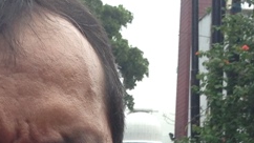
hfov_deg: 14.0
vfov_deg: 7.6
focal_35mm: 152
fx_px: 1024
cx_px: 38
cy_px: 301
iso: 50
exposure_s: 1/596
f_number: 2.4
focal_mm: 4.12
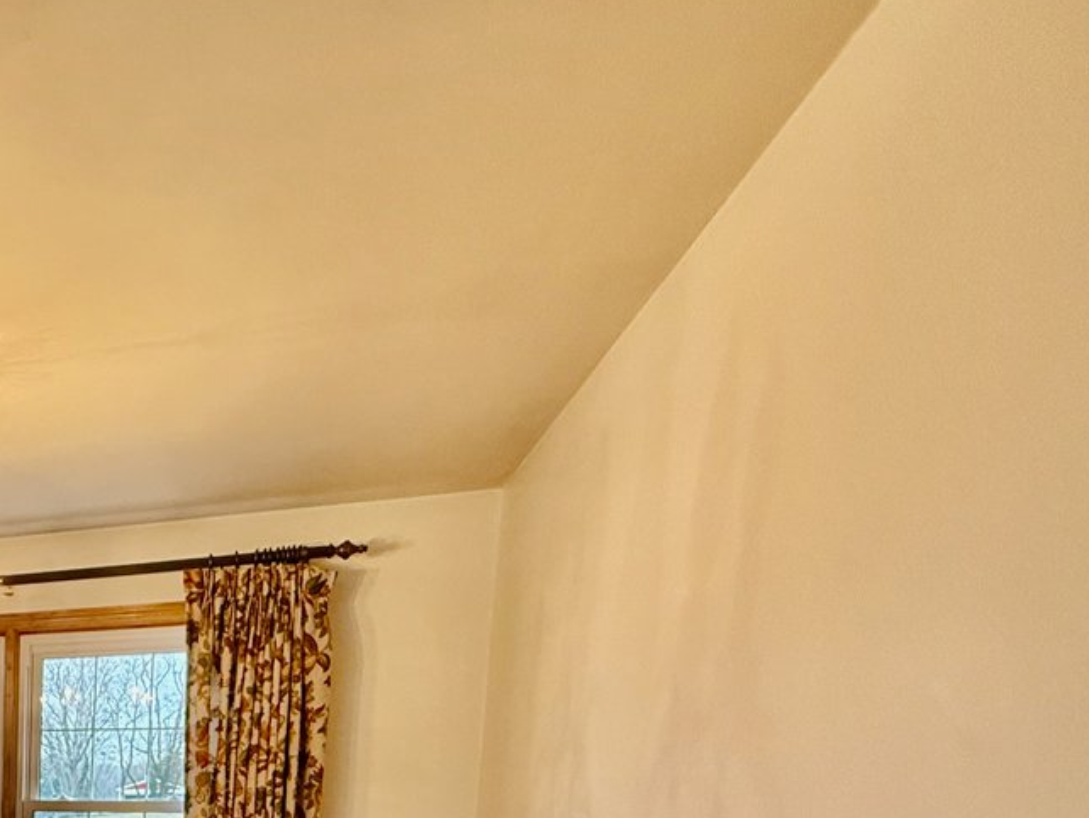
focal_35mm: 33
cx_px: -184
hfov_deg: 40.7
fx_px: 1039
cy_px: 916
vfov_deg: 36.0
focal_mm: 2.22
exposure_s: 1/120
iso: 320
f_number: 2.2
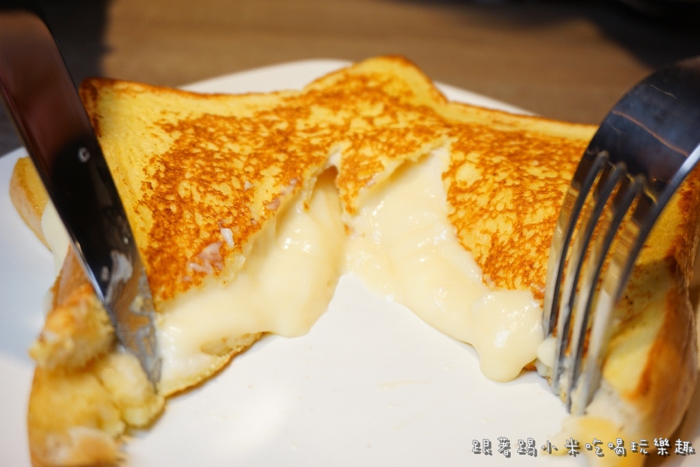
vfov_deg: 33.0
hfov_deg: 47.9
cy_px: 234
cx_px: 350
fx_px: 788
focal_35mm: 40
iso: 160
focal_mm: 27
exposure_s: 1/60
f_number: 4.5
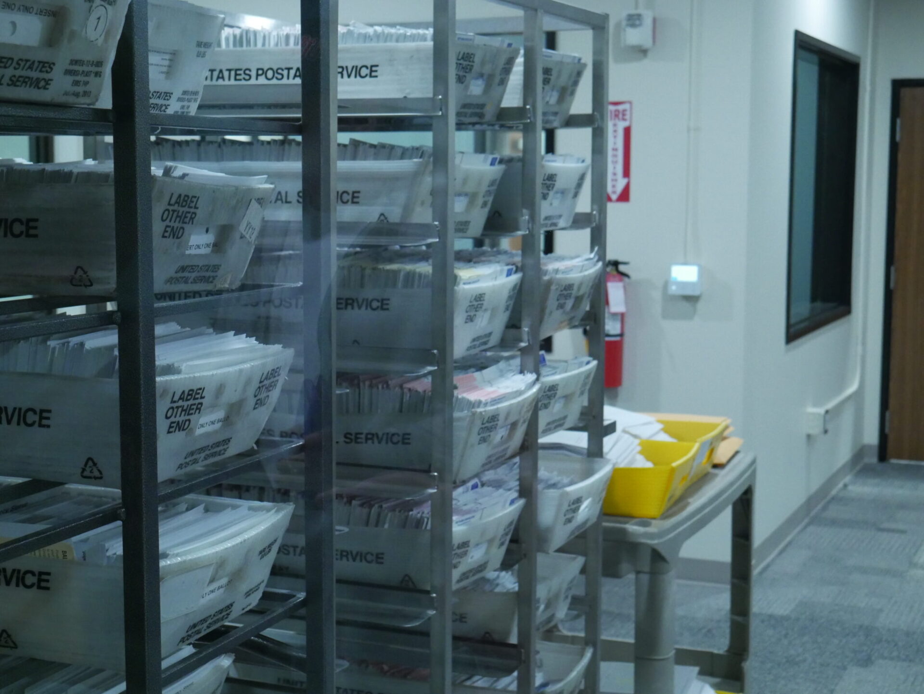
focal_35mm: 58
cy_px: 347
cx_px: 462
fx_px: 1549
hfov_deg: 33.2
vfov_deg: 25.3
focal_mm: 29
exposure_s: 1/50
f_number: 5.4
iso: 3200
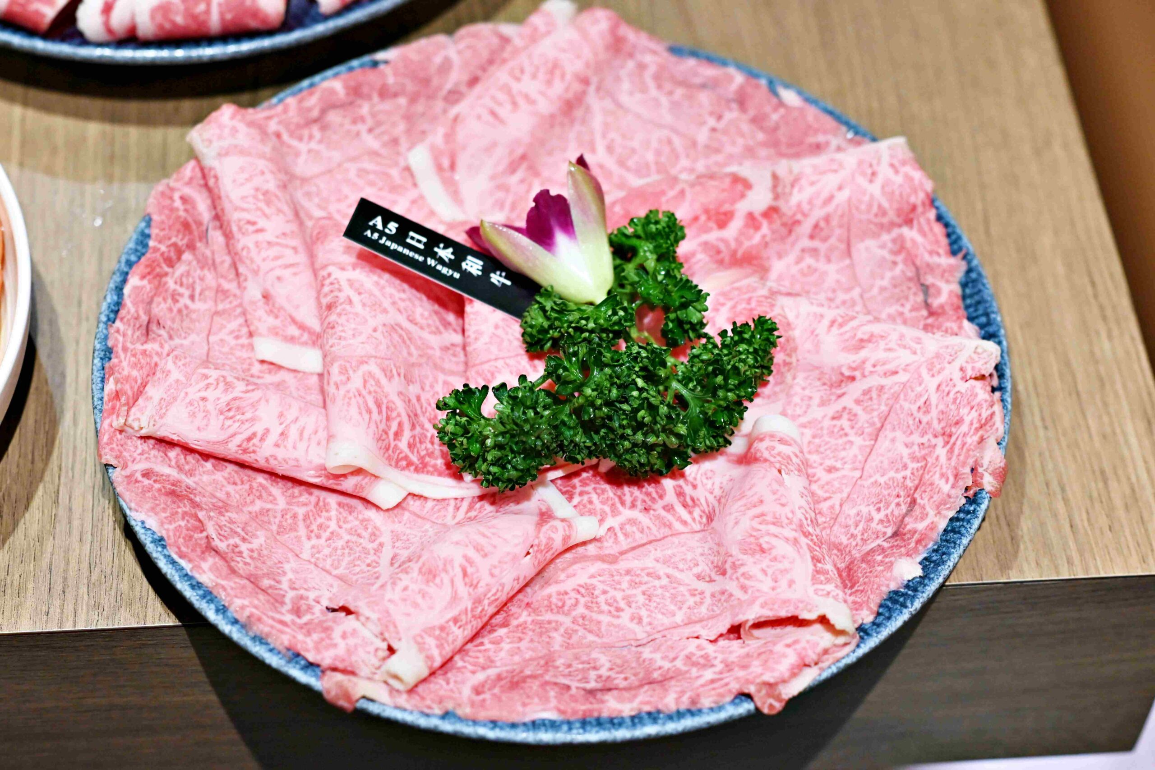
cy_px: 385
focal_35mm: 75
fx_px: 2406
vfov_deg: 18.2
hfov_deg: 27.0
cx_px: 578
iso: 1000
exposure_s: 1/200
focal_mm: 50
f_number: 3.2
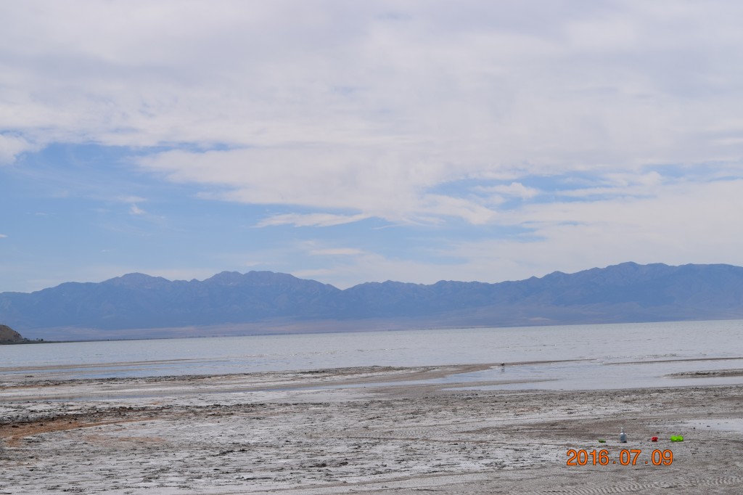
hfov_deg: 24.6
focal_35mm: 82
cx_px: 372
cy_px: 248
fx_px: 1702
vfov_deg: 16.5
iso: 200
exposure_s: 1/640
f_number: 13
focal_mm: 55
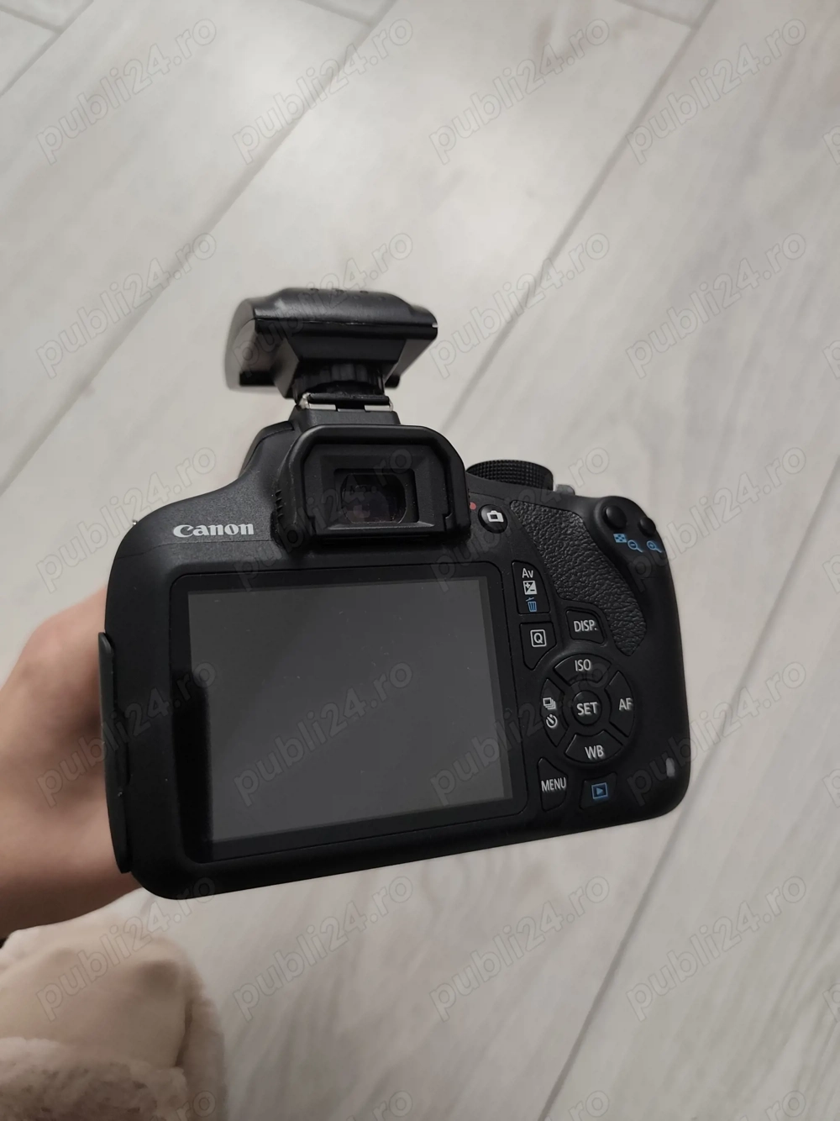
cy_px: 560
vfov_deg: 73.9
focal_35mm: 23
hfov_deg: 58.9
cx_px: 420
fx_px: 744
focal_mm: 6.19
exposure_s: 1/50
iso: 400
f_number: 1.65
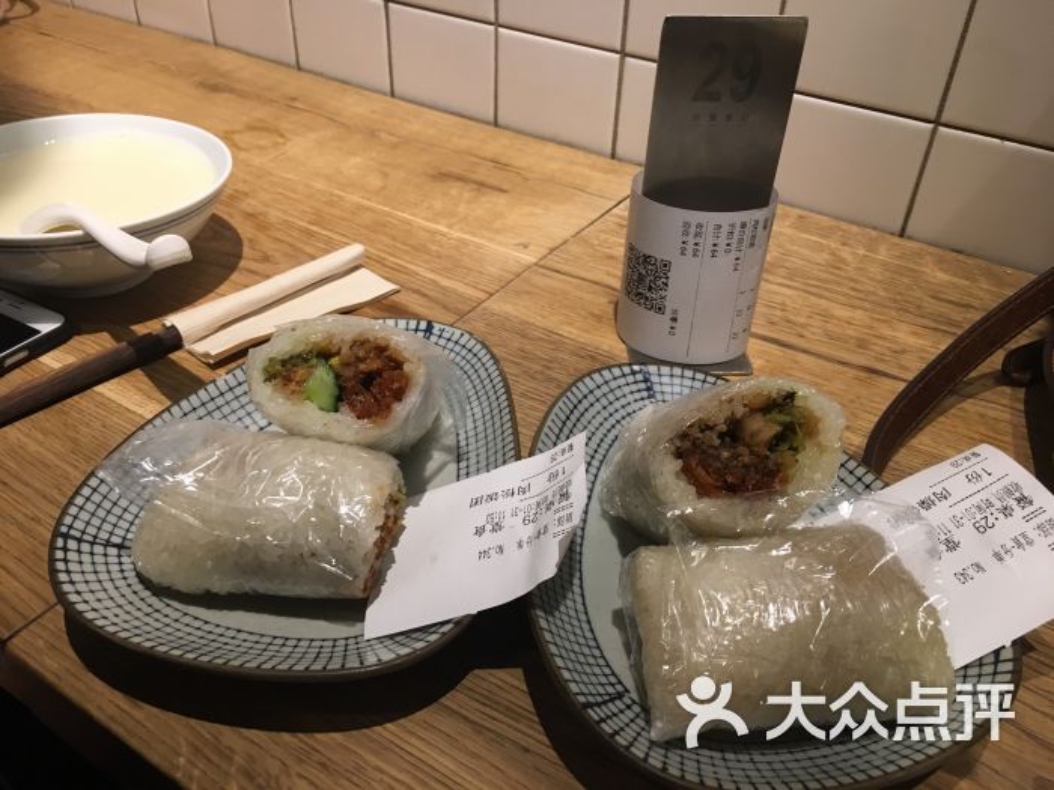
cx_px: 527
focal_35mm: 29
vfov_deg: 48.2
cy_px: 395
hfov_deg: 61.7
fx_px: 883
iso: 100
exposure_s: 1/33
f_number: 2.2
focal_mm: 4.15
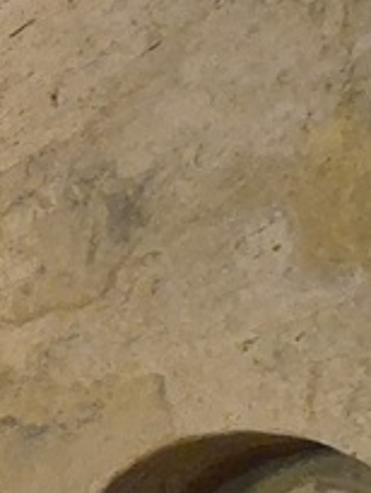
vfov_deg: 25.3
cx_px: -1031
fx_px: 1085
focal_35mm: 76
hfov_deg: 8.7
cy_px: 385
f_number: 2.2
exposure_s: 1/50
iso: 1250
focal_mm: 2.2
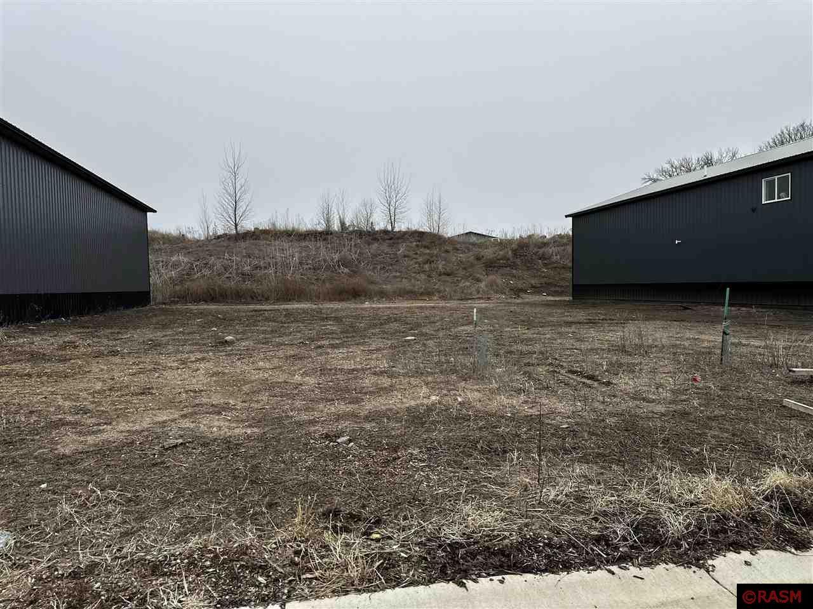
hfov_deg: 71.6
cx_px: 406
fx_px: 564
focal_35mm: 24
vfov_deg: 56.8
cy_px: 304
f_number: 1.78
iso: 80
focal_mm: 6.86
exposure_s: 1/3247
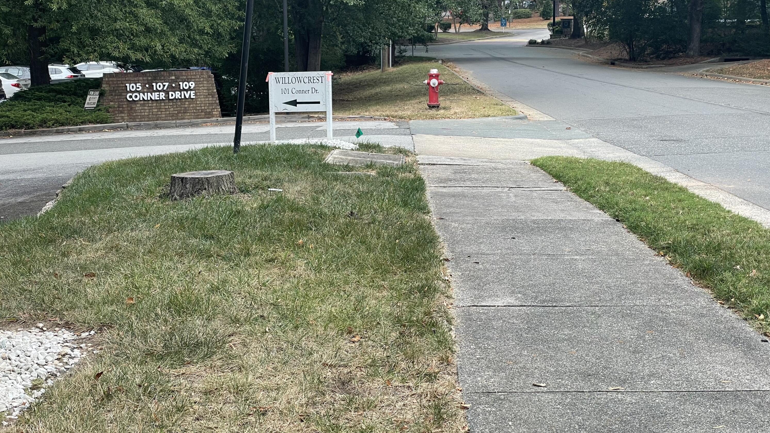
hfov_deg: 36.6
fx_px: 1164
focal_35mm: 57
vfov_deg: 21.1
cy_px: 232
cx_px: 387
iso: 25
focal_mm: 6
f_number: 2
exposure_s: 1/343
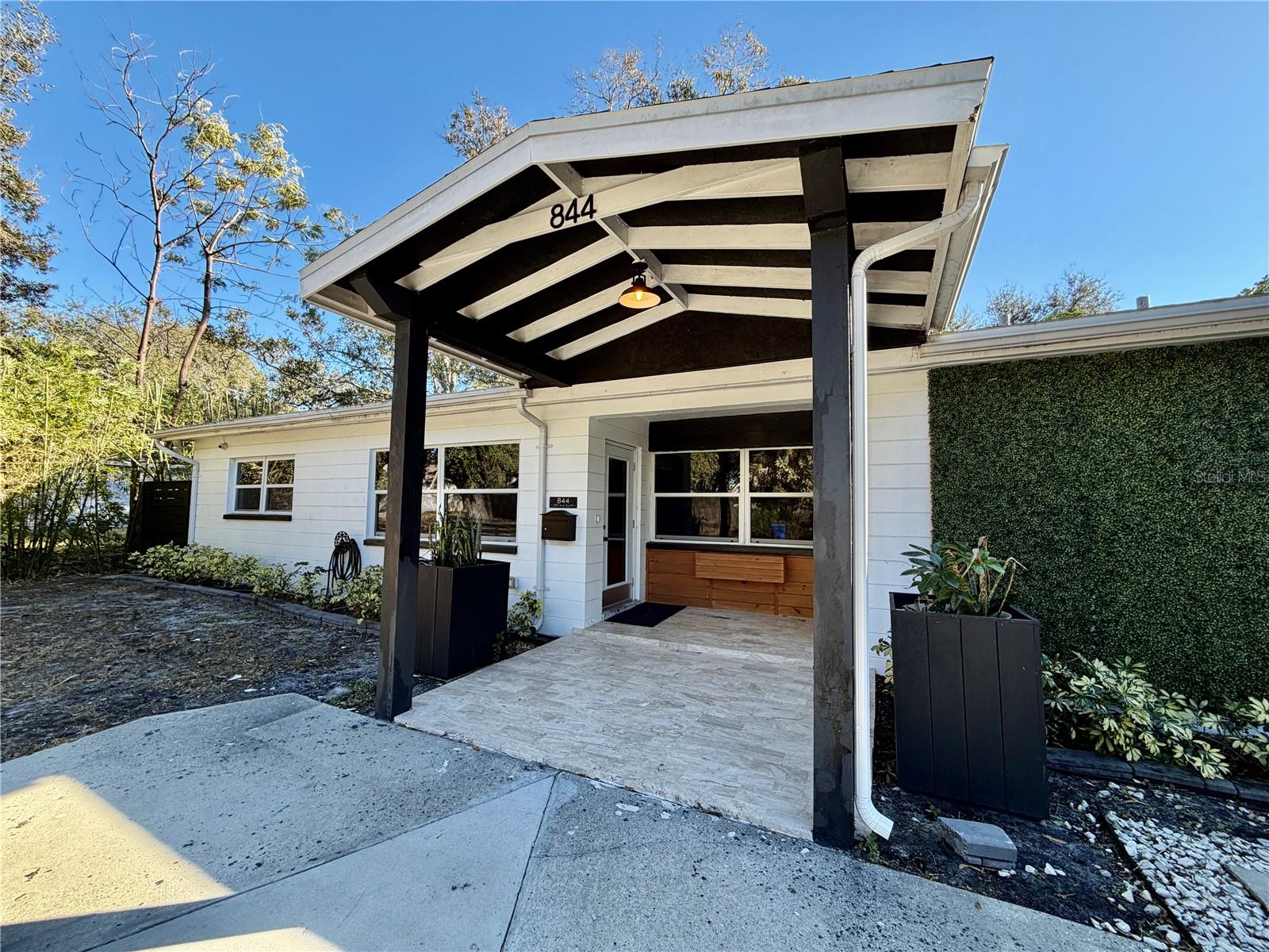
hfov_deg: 102.1
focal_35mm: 14
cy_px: 476
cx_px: 634
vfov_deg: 85.7
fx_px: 513
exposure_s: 1/363
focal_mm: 2.22
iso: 50
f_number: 2.2
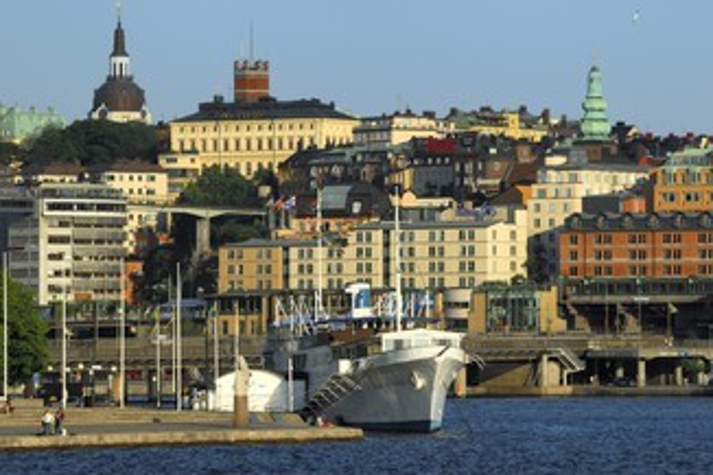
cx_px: 458
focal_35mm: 301
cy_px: 188
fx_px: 5951
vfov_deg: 4.6
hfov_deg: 6.9
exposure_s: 1/400
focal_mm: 155
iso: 100
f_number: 9
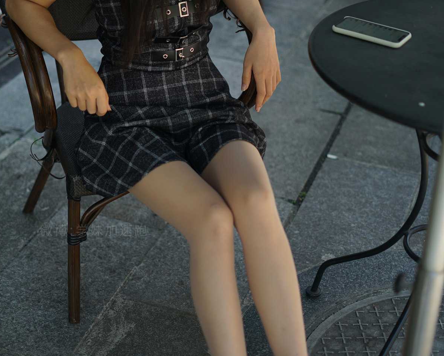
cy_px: 181
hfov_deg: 26.8
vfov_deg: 21.6
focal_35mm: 71
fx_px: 933
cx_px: 220
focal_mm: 50
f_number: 1.8
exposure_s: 1/1000
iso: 200
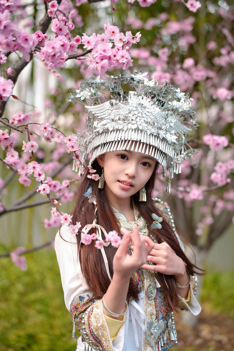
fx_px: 487
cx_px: 117
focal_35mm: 50
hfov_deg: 27.0
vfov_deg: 39.6
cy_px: 176
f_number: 1.8
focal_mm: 50
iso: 100
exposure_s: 1/500
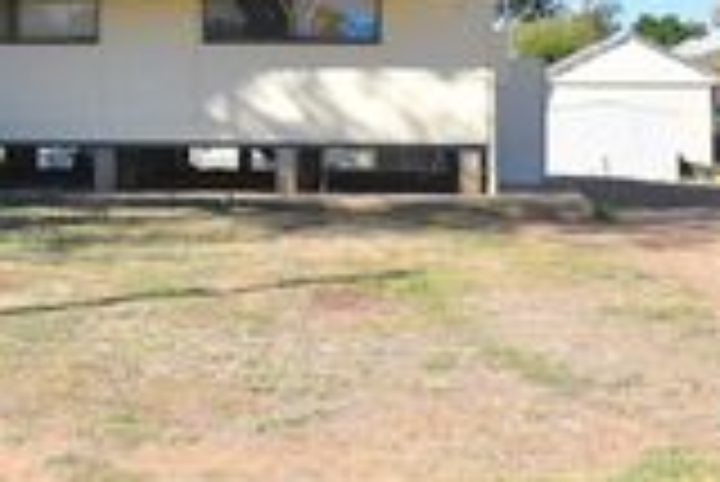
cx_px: 189
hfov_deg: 22.9
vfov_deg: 15.0
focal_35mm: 88
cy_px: -106
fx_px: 1762
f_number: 10
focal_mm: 20
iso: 100
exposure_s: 1/250
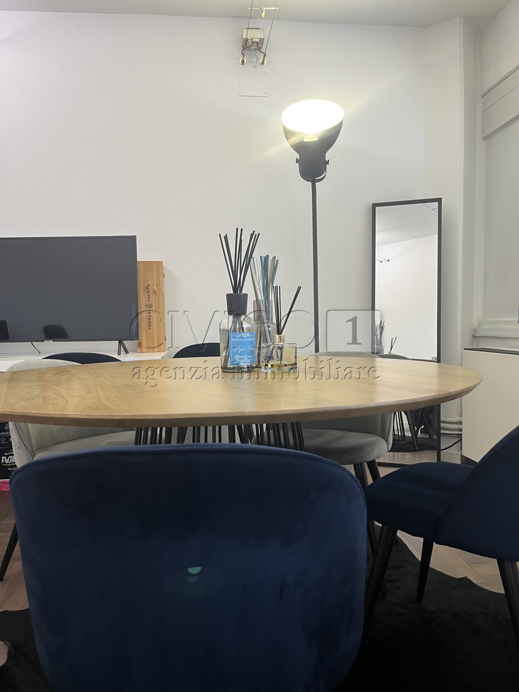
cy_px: 346
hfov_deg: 53.1
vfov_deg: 67.3
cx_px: 260
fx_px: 520
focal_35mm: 26
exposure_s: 1/50
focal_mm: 5.1
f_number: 1.6
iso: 100
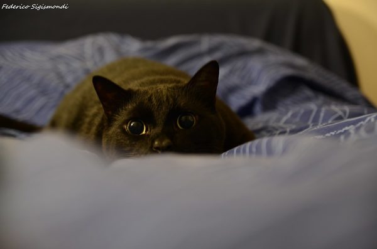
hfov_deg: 41.2
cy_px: 124
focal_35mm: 48
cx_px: 188
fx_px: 501
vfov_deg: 27.9
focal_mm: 32
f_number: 2.8
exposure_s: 1/3
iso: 400
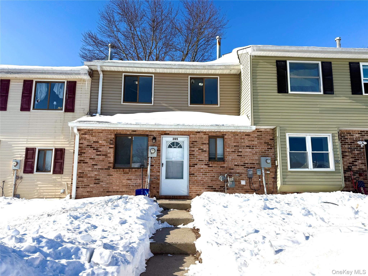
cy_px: 138
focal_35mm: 24
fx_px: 255
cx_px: 184
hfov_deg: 71.6
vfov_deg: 56.8
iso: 80
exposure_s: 1/10309
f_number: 1.78
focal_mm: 6.76
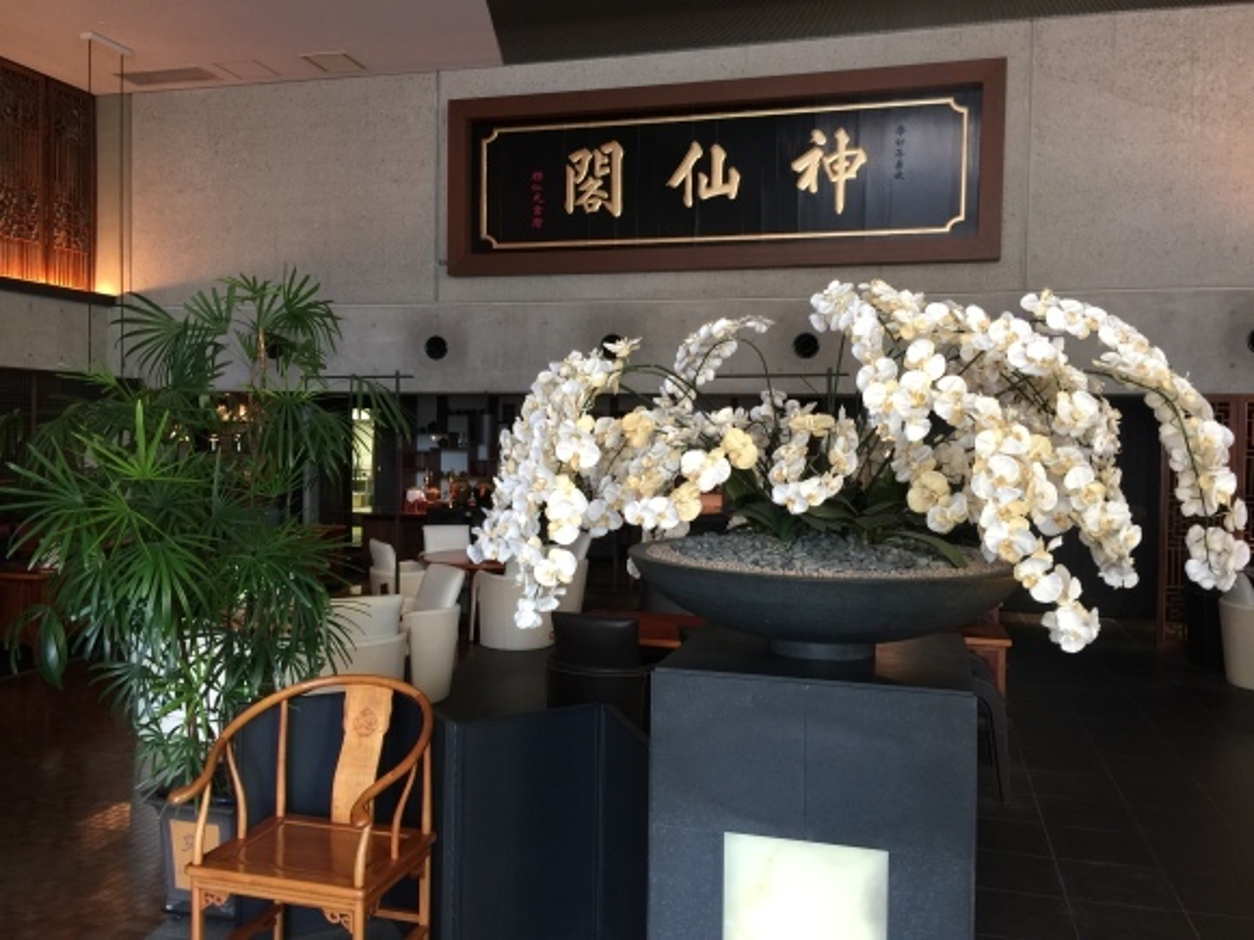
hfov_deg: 61.7
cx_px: 627
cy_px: 470
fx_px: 1051
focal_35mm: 29
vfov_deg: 48.2
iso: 40
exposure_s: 1/15
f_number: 2.2
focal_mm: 4.15
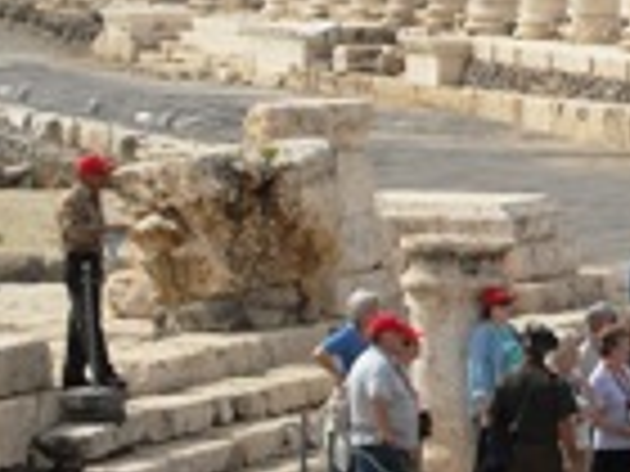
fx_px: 6097
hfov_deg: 5.9
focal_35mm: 335
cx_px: 810
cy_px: -94
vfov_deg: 4.4
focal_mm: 17.1
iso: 64
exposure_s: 1/154
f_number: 9.3
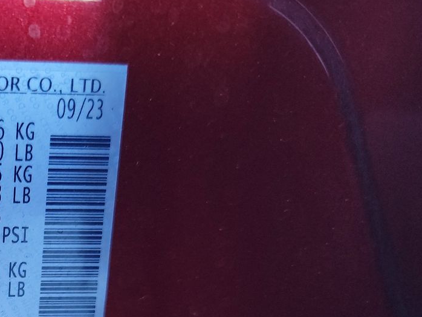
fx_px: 671
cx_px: -52
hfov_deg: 30.8
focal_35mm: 55
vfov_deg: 25.4
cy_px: 310
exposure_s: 1/59
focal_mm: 6.7
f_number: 1.8
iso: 554
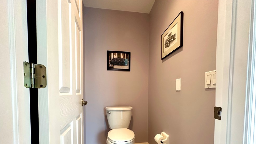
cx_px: 129
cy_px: 98
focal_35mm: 16
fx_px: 109
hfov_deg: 99.4
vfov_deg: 65.0
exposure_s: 1/60
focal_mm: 2.22
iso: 200
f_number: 2.2
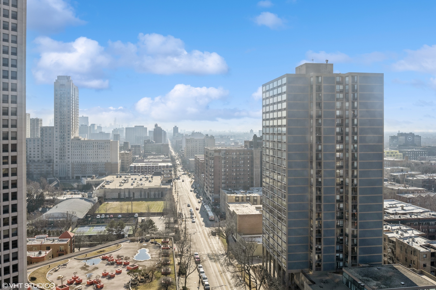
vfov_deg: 43.6
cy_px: 145
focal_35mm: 30
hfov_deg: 61.9
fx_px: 363
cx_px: 218
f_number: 8
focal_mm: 30
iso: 200
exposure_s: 1/500
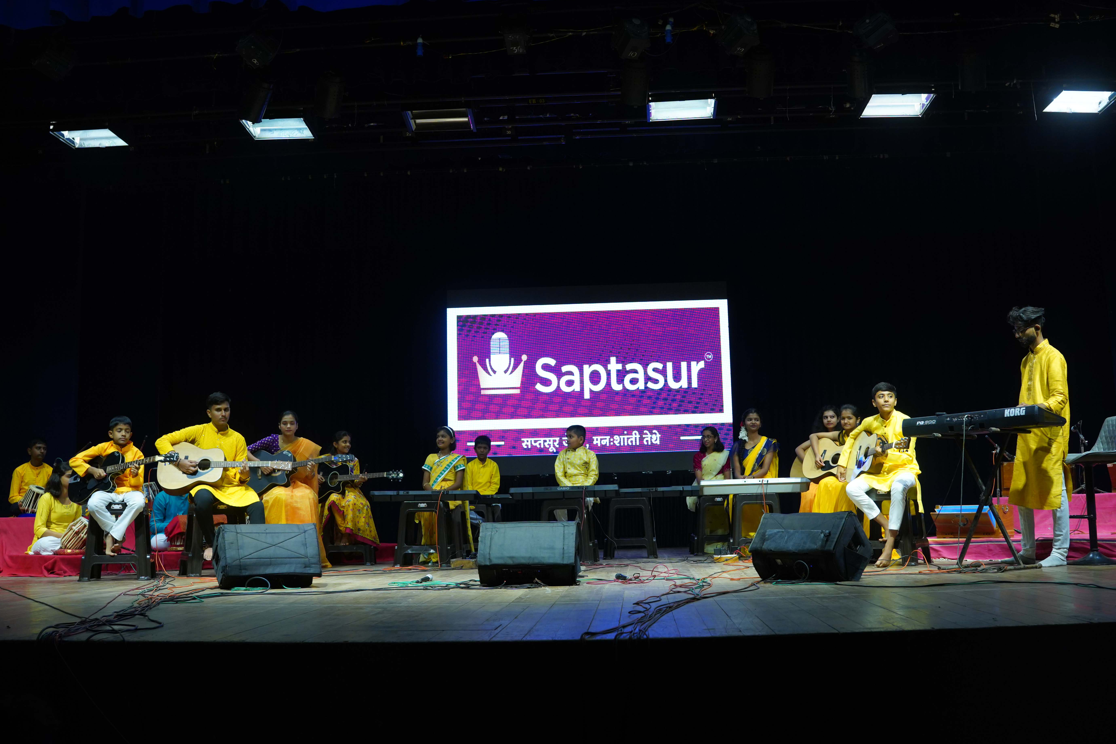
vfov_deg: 35.0
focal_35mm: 38
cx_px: 590
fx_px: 1178
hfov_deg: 50.7
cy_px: 356
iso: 1600
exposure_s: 1/250
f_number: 3.5
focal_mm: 35
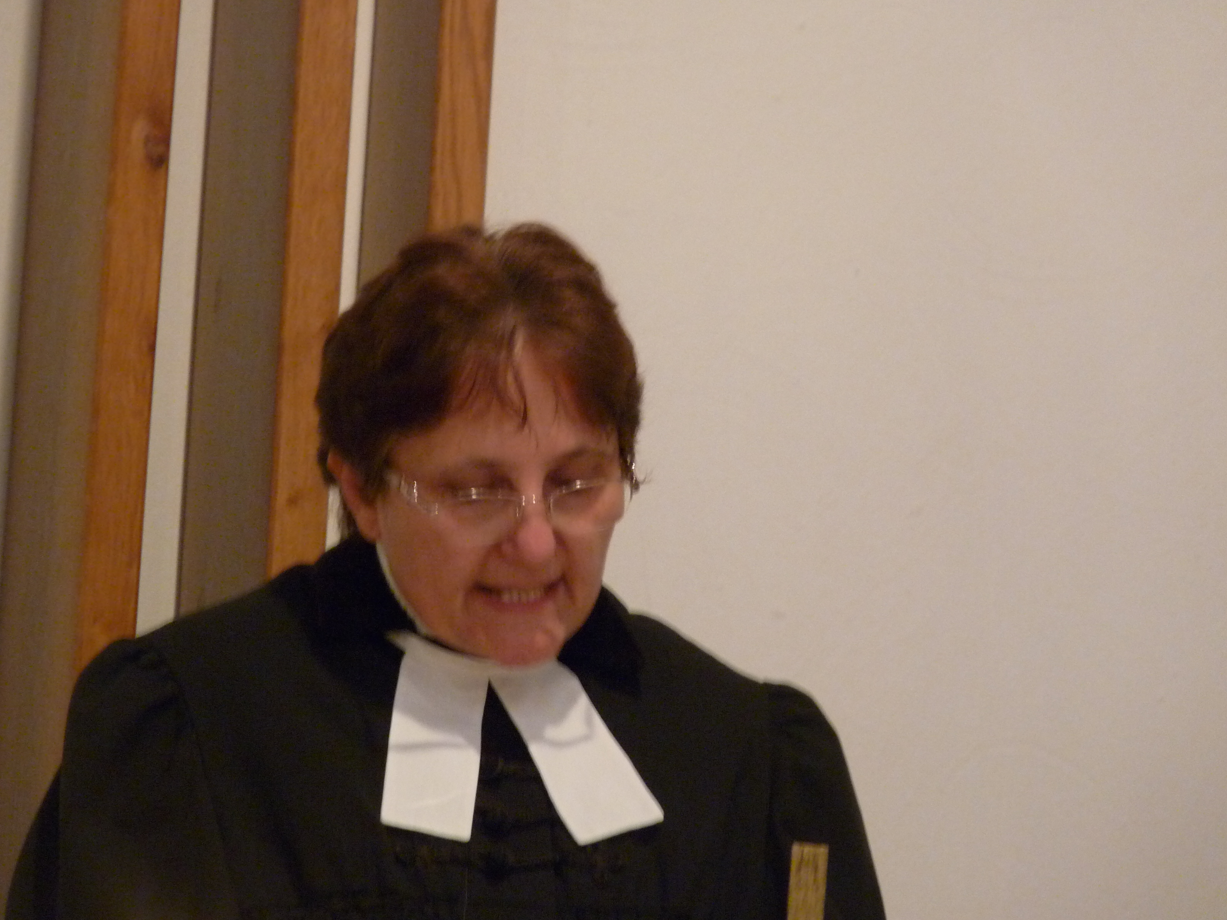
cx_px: 532
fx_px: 11839
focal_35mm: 334
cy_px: 507
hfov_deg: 5.9
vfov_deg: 4.5
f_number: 3.7
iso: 400
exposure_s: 1/8
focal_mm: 52.1
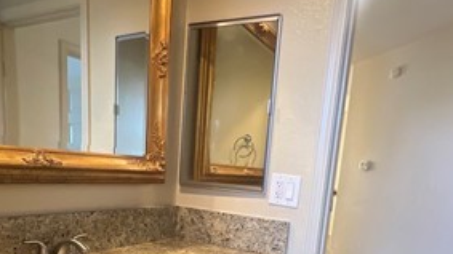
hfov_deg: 61.0
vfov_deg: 33.8
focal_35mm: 32
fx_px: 384
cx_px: 219
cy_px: 248
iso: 200
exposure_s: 1/60
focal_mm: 1.57
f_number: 1.8
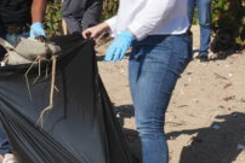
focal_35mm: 110
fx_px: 749
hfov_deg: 18.5
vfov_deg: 12.5
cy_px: 104
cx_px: 63
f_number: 10
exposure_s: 1/250
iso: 100
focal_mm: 29
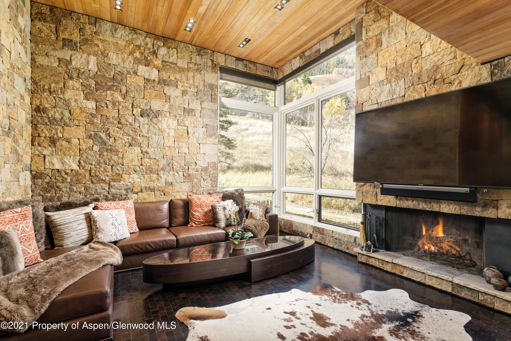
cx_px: 256
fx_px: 241
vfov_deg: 70.5
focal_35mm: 17
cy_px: 170
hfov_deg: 93.3
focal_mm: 17
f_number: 7.1
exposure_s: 1/10
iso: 400
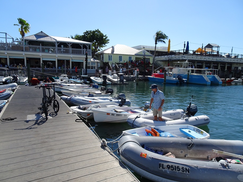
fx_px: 168
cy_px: 91
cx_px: 122
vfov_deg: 56.8
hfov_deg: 71.6
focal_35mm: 24
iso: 80
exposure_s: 1/1250
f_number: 3.5
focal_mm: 4.1
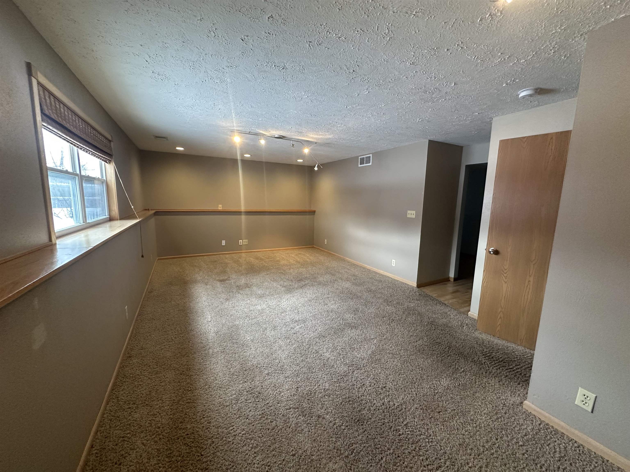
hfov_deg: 102.1
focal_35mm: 14
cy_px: 236
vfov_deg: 85.7
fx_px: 255
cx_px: 315
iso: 320
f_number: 2.2
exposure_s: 1/120
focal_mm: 2.22
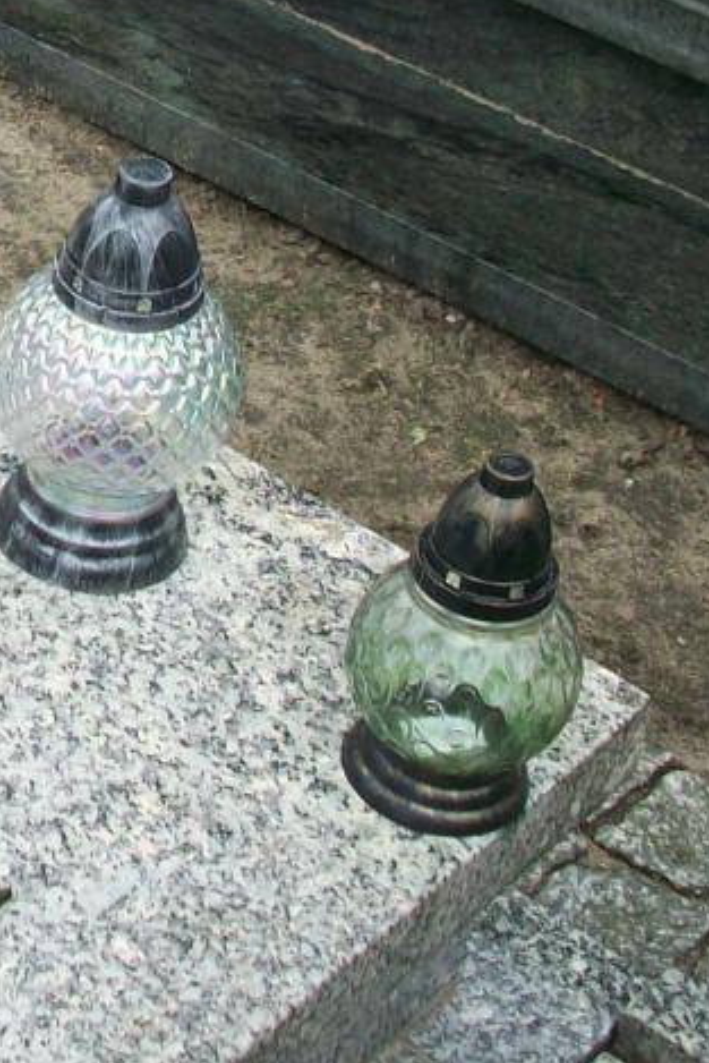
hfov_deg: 12.5
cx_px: -294
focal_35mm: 105
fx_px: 3099
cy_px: -23
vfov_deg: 18.9
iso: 80
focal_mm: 6.2
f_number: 2.8
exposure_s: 1/119
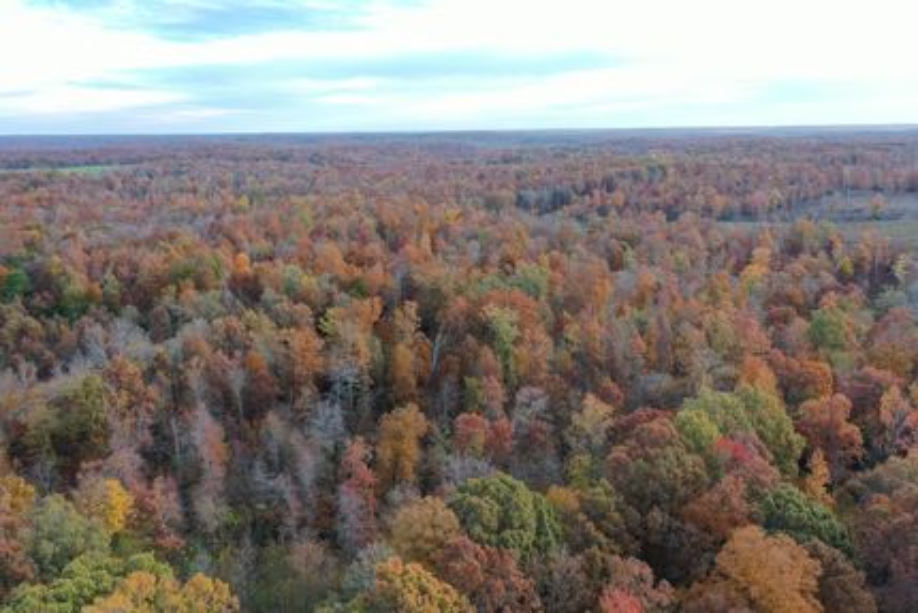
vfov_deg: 46.4
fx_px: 714
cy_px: 306
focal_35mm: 28
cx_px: 459
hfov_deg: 65.5
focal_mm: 10.26
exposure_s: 1/80
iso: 100
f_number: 3.5
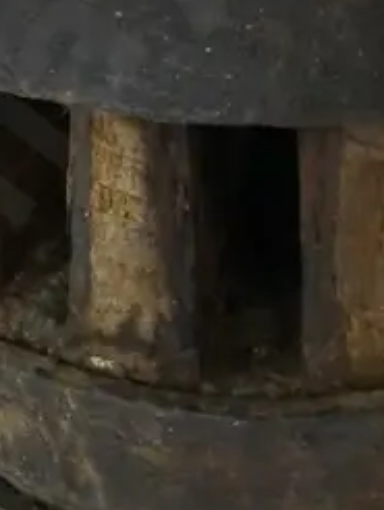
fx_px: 2702
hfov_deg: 8.1
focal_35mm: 183
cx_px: 264
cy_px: -193
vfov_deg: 10.5
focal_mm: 22
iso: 3200
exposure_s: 1/80
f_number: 5.6
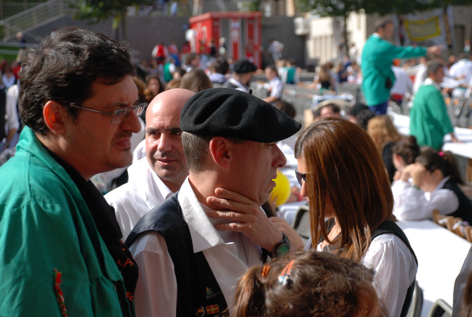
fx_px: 1301
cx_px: 236
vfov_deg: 13.9
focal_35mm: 99
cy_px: 158
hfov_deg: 20.6
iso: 200
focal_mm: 66
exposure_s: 1/500
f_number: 5.6
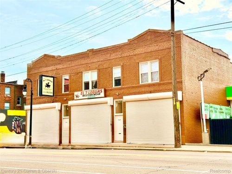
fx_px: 322
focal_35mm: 48
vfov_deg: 30.3
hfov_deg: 39.7
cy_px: 87
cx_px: 116
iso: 100
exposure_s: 1/7874
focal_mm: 6.76
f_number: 1.78
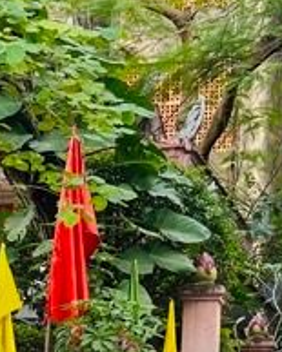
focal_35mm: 134
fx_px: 1399
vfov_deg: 13.9
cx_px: -20
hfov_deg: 11.4
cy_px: 445
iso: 80
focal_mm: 5.7
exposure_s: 1/121
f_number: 1.5
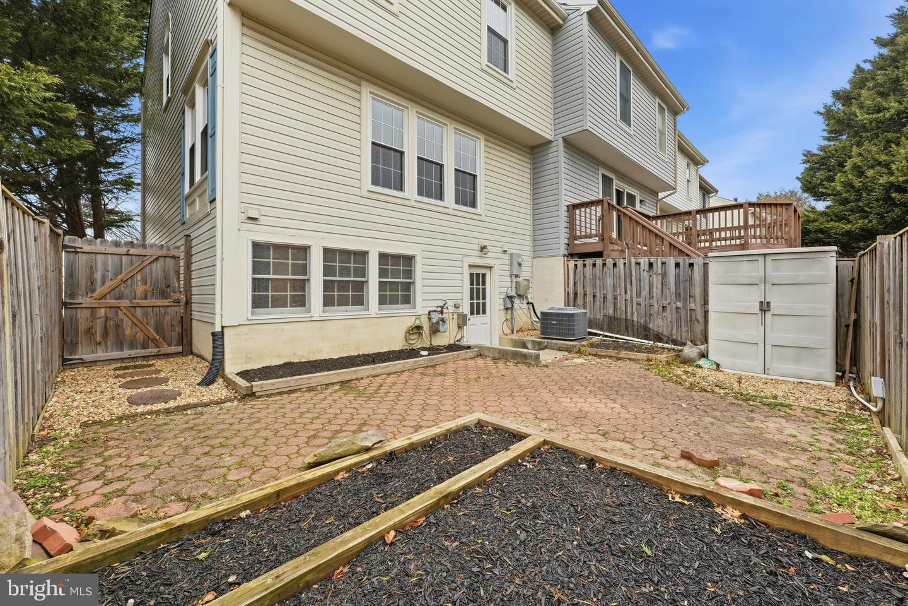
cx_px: 454
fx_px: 353
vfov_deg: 81.2
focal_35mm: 14
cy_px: 303
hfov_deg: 104.3
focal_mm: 14
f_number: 11
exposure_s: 1/2500
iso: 400
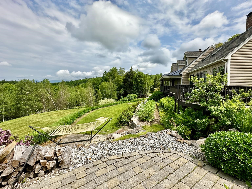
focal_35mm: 14
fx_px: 102
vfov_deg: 85.7
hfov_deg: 102.1
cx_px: 126
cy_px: 94
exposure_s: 1/2398
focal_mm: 2.22
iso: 50
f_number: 2.2
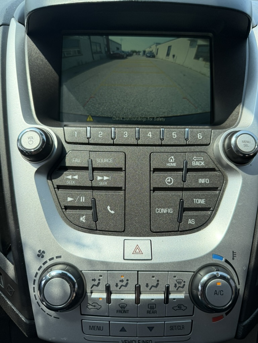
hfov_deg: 56.8
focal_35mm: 24
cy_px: 172
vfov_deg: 71.6
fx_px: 239
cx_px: 129
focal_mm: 6.76
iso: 100
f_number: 1.78
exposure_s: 1/2169
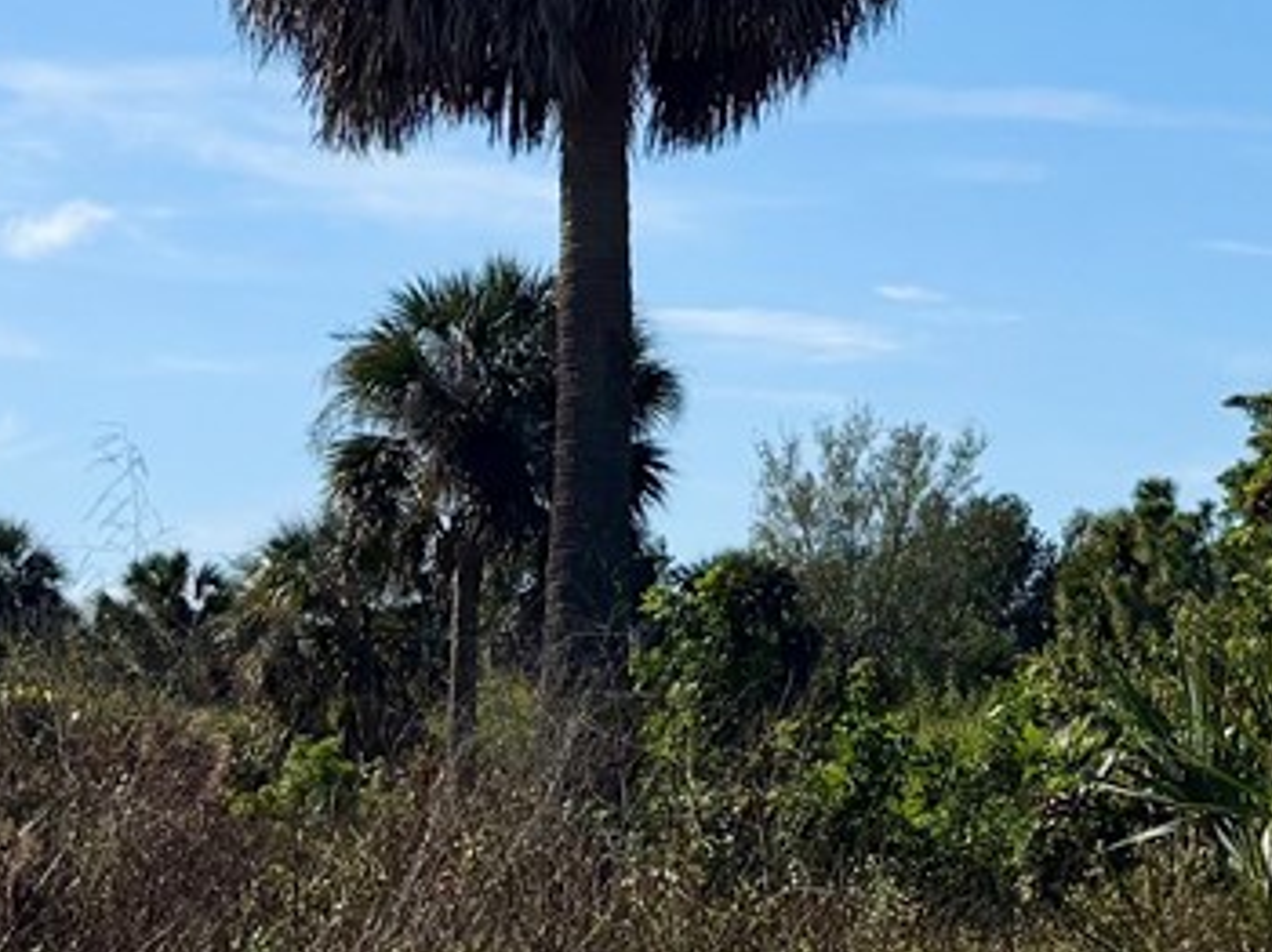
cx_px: 1523
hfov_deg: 15.9
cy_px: -411
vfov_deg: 12.0
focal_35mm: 119
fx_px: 4370
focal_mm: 5.96
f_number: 1.6
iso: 50
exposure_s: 1/9901
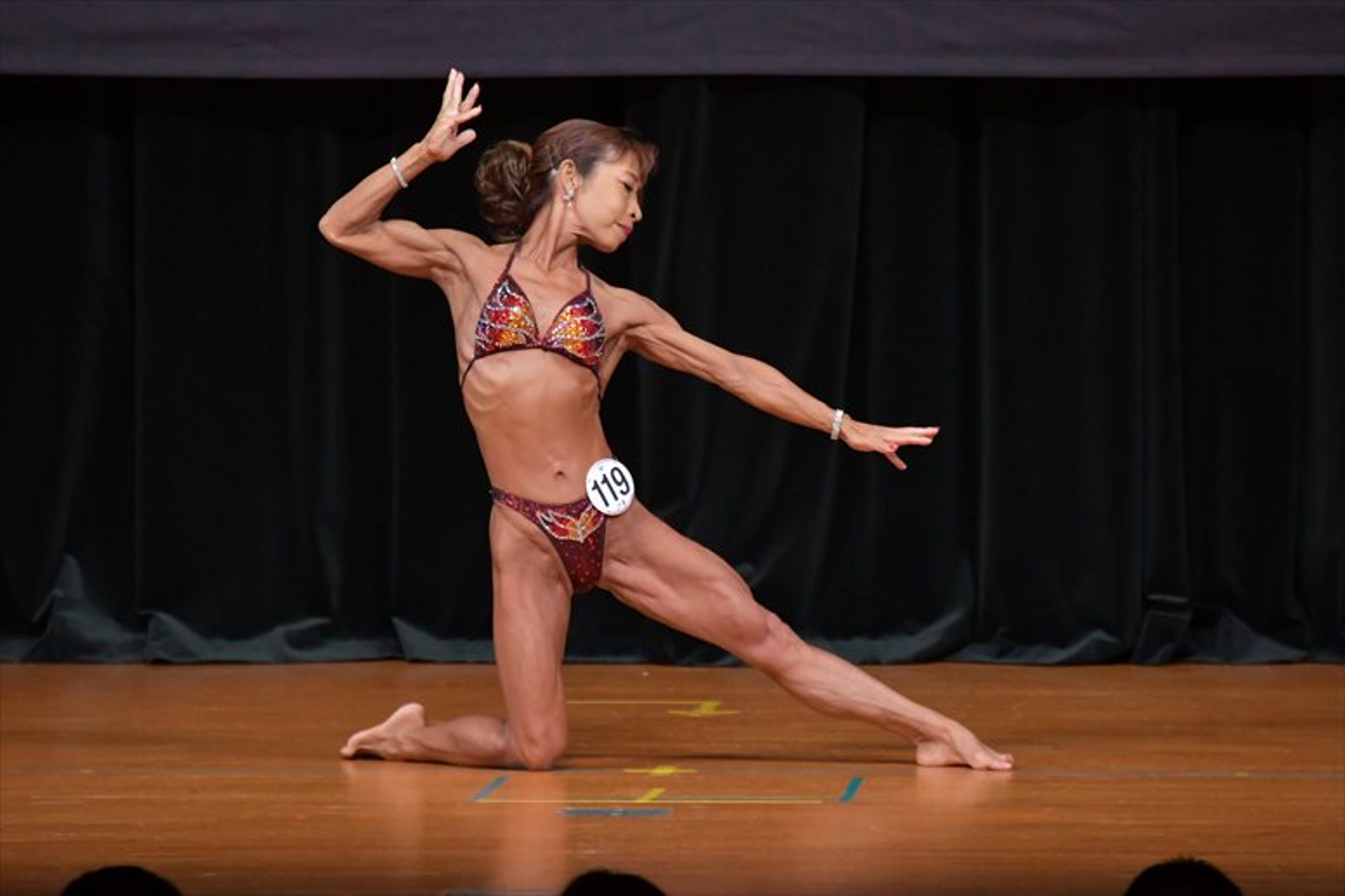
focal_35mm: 450
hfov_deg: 4.6
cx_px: 672
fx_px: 16805
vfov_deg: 3.1
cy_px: 448
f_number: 5.6
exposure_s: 1/400
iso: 4000
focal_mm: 300
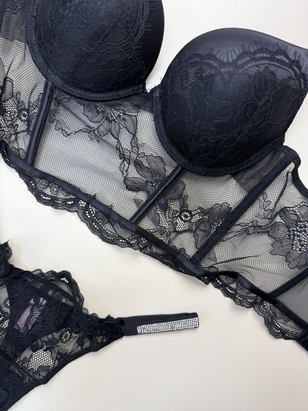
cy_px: 206
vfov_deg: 71.6
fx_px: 285
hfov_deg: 56.8
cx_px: 154
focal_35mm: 24
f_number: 1.78
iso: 80
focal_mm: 6.76
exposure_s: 1/295
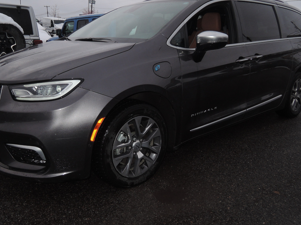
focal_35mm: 32
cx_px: 139
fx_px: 278
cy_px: 95
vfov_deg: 44.0
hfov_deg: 56.8
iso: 160
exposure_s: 1/1600
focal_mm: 5.1
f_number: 2.8
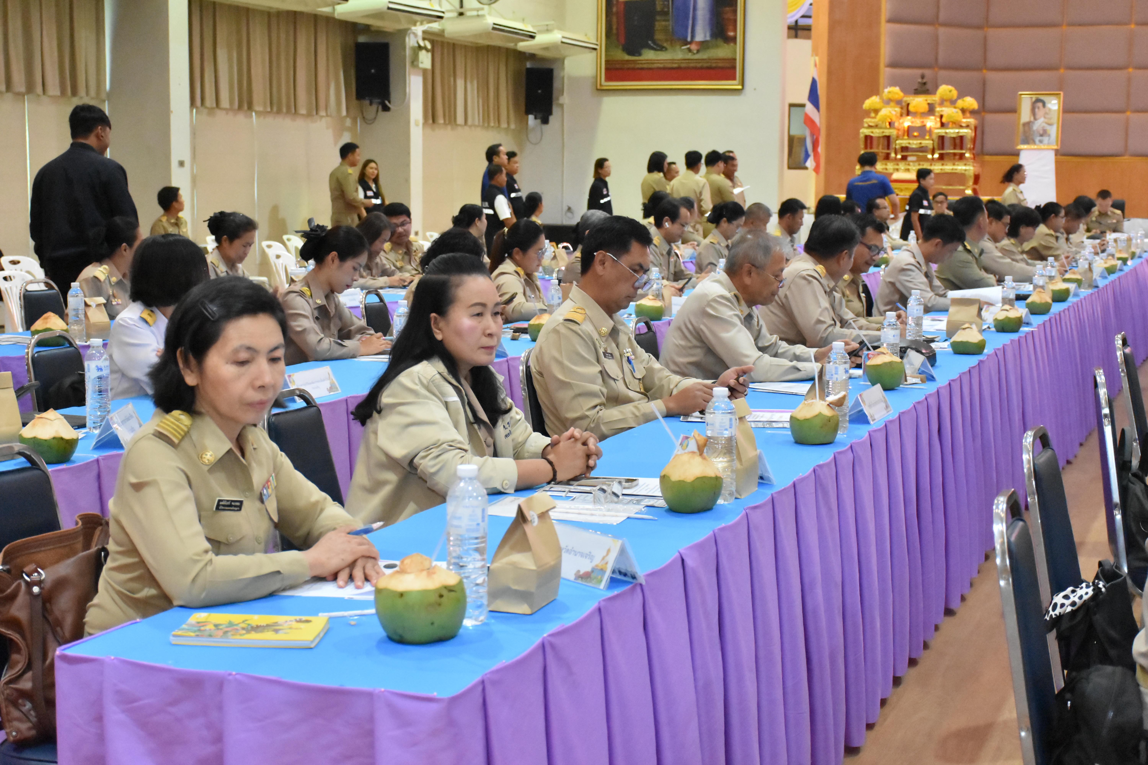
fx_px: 1818
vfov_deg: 23.8
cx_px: 574
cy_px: 382
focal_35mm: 57
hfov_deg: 35.1
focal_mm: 38
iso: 6400
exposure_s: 1/250
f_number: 5.6
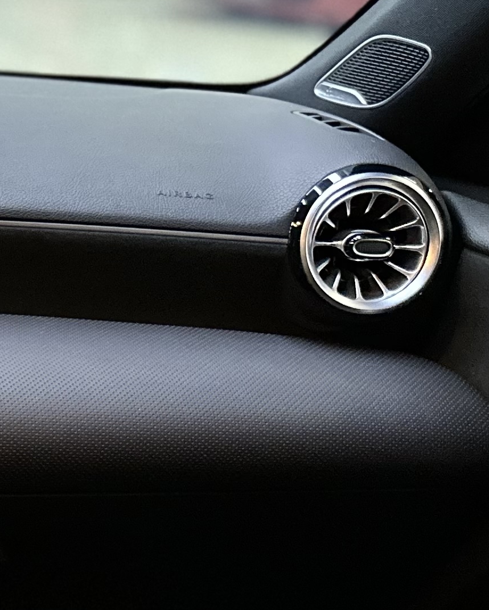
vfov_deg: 21.7
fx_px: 1591
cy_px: 358
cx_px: -587
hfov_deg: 13.8
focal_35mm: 88
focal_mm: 6.86
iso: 800
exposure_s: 1/60
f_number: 1.78
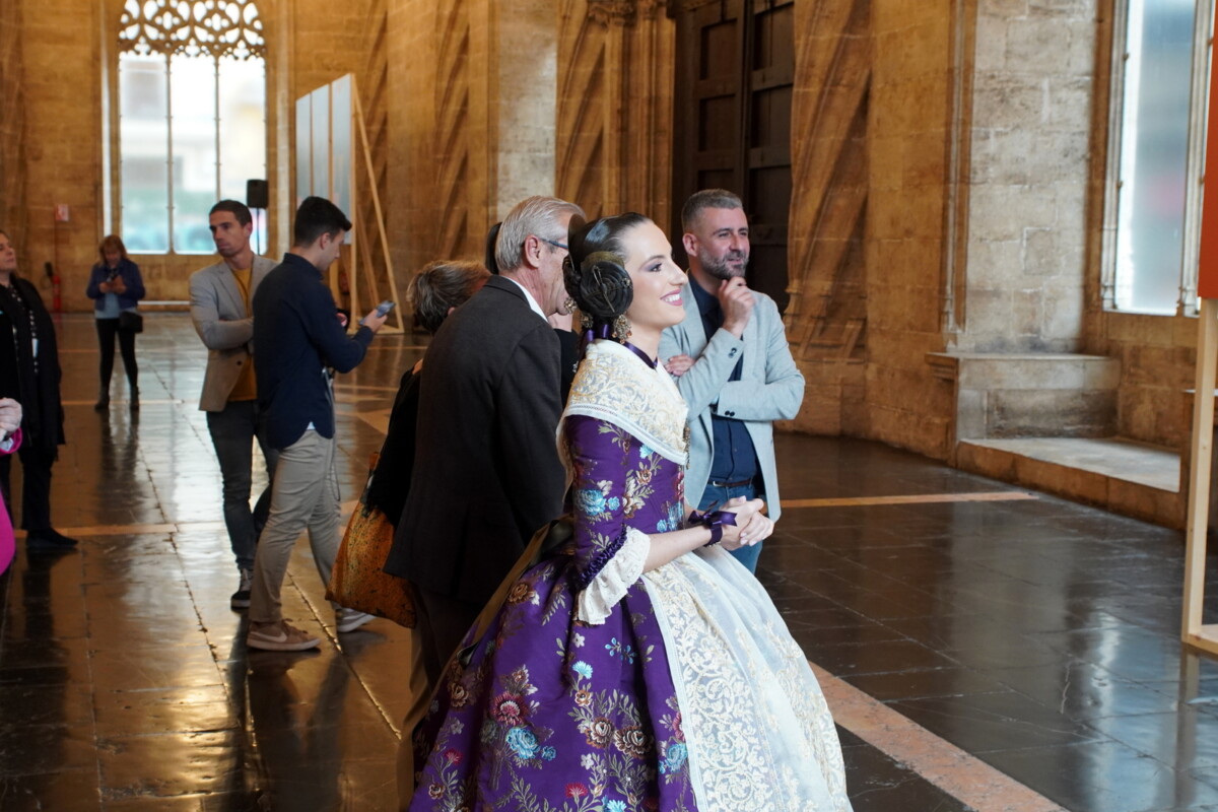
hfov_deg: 37.9
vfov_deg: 25.8
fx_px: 1776
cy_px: 406
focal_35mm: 52
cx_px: 609
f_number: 5
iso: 1250
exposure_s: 1/60
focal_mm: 35
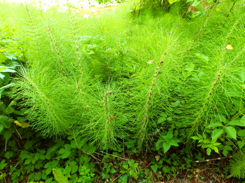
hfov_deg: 76.4
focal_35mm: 22
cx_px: 122
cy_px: 92
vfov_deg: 61.1
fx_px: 156
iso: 160
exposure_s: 1/30
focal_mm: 4
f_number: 3.4
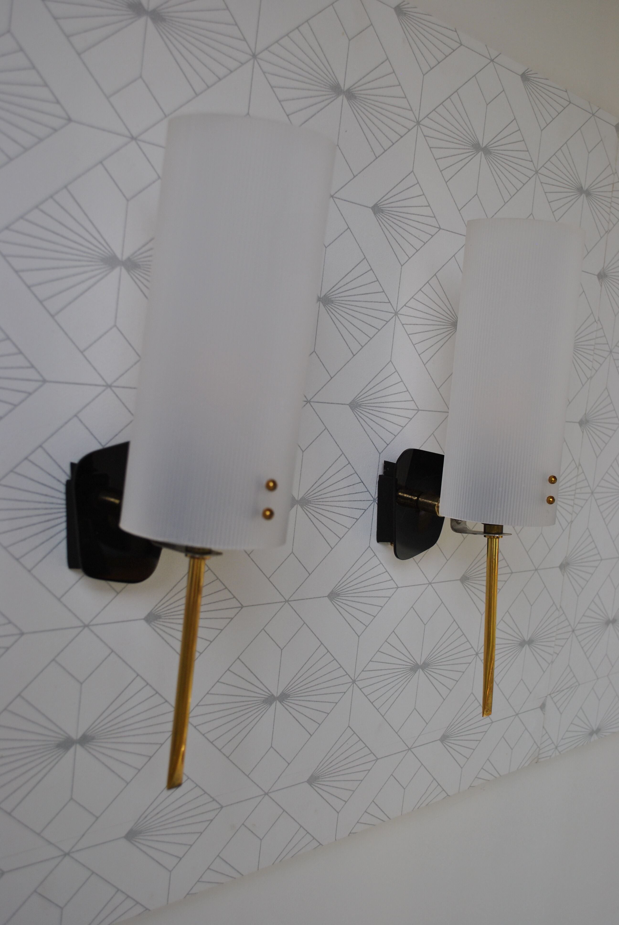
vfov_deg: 49.5
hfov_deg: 34.3
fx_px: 1003
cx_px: 310
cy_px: 462
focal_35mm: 39
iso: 200
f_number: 5.6
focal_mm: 26
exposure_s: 1/125
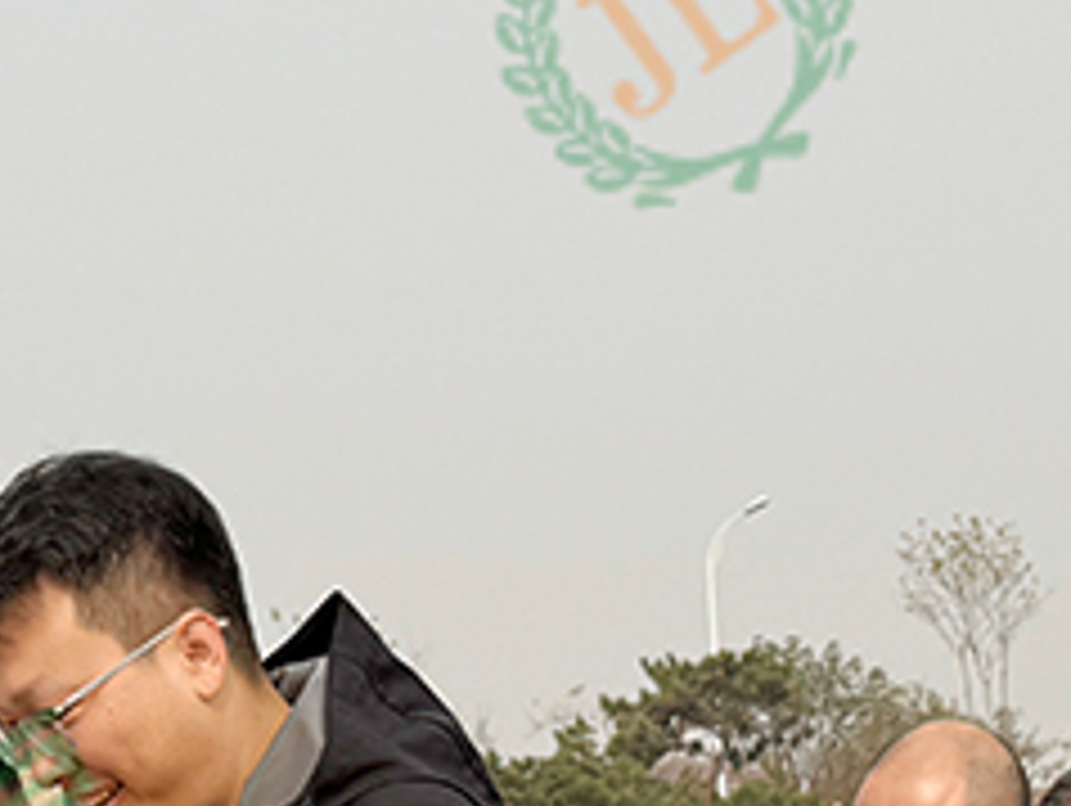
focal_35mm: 121
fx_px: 3747
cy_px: 1054
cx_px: 392
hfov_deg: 16.2
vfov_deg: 11.9
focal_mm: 6.76
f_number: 1.78
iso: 80
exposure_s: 1/7092
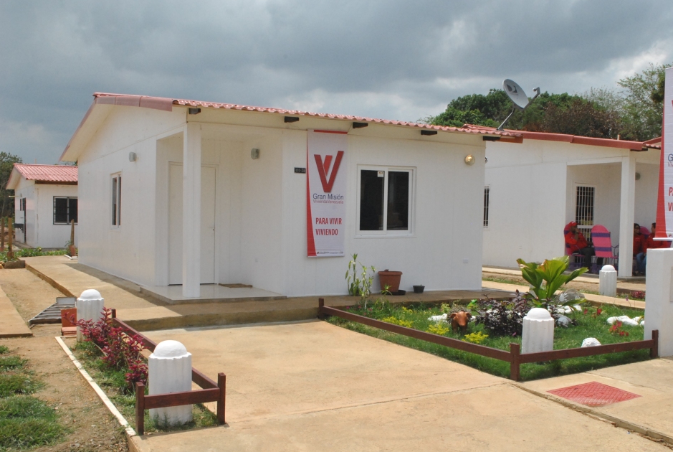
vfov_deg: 37.0
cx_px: 363
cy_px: 241
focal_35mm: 36
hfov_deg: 53.0
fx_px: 674
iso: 800
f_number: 16
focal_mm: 22
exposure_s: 1/1000
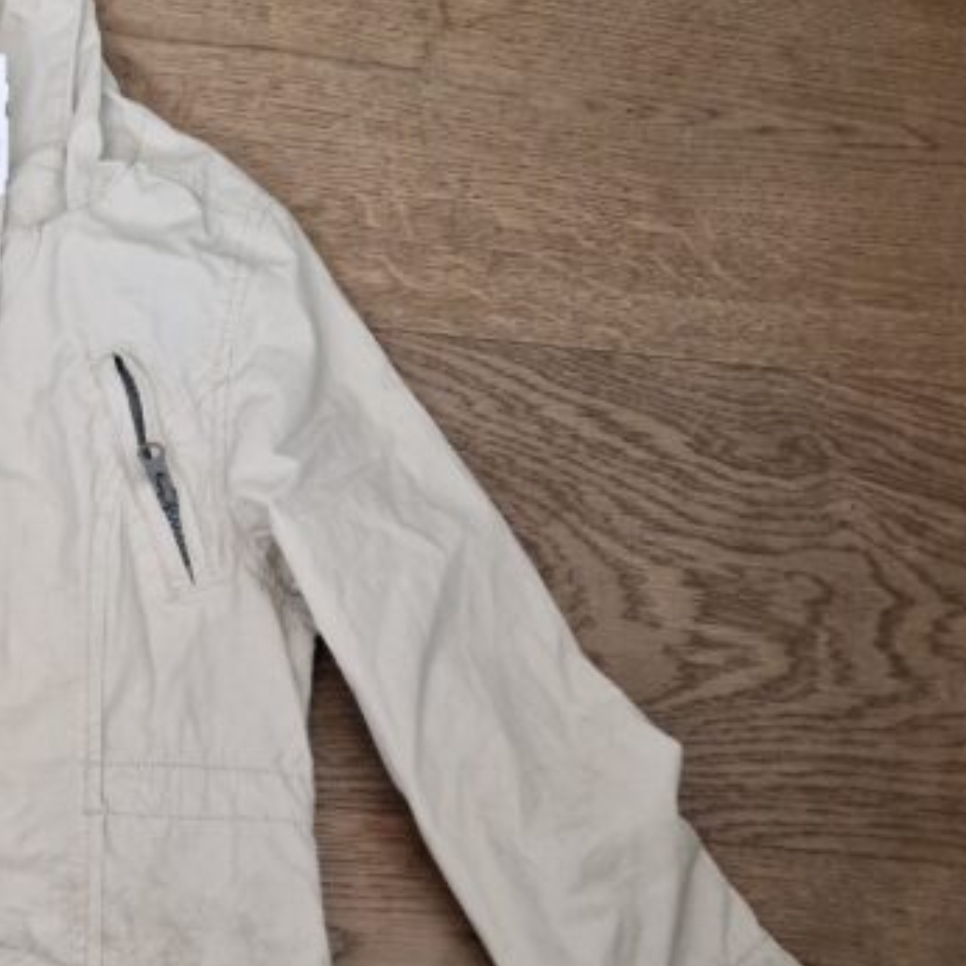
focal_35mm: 59
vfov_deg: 28.7
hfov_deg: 26.9
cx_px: -70
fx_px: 1863
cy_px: 714
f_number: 1.8
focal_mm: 5.4
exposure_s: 1/100
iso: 500
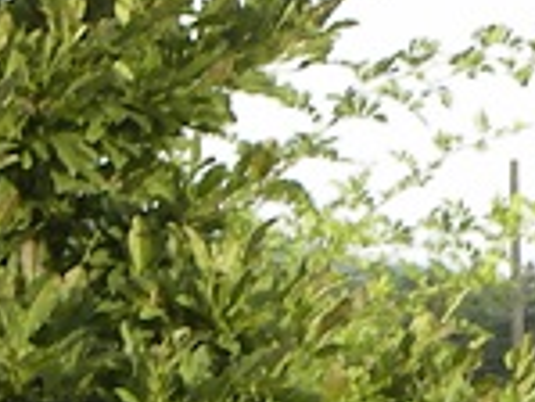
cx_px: 811
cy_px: 743
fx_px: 6837
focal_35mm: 442
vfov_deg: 3.3
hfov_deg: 4.5
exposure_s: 1/323
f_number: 6.3
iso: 640
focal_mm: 20.8
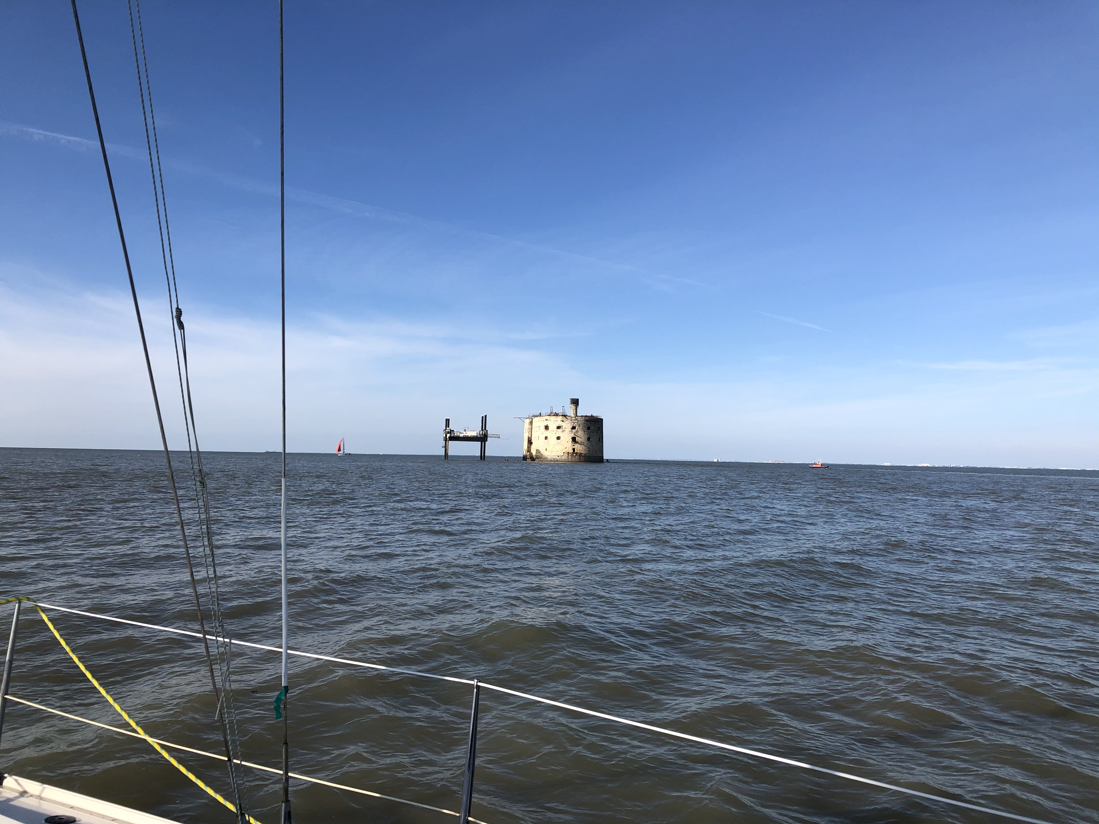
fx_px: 889
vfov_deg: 49.7
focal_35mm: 28
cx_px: 550
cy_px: 412
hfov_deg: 63.4
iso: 20
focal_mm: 4
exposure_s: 1/2558
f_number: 1.8
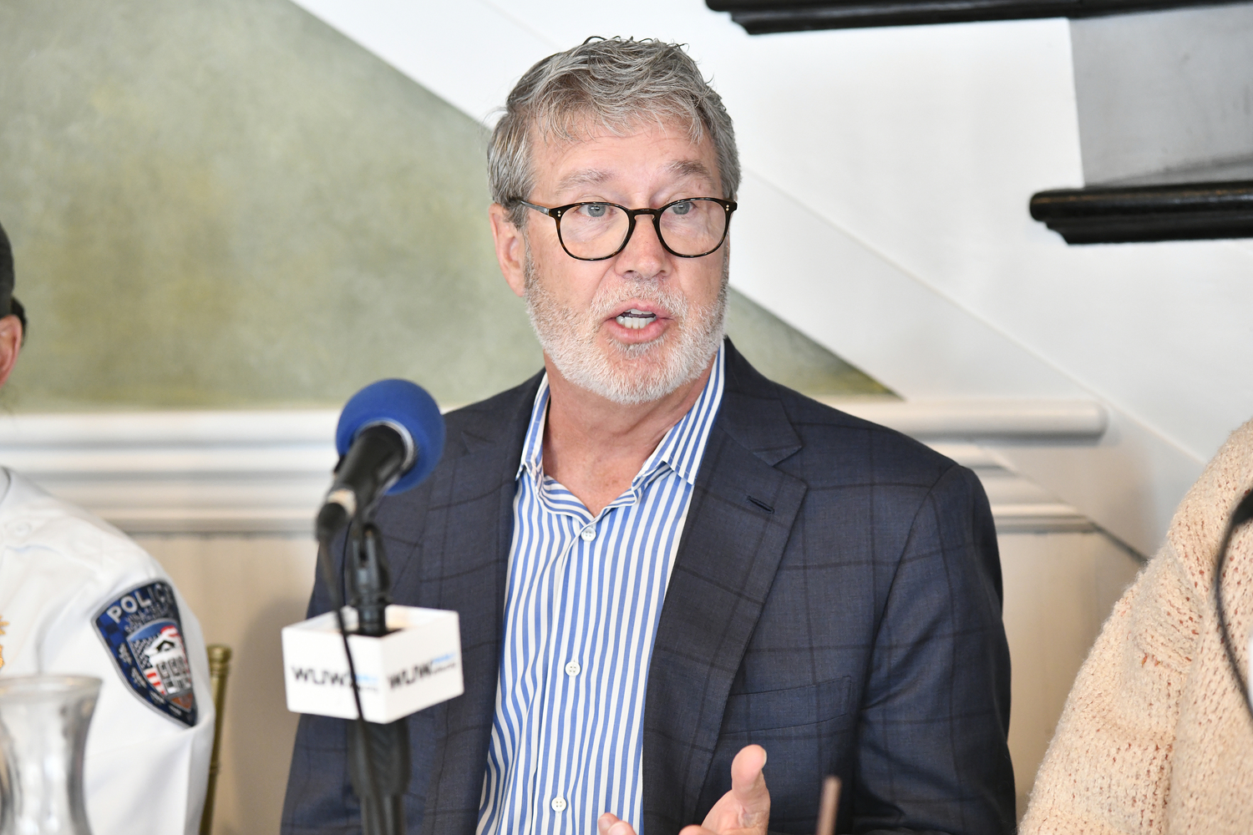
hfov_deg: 15.2
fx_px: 4698
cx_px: 626
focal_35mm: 135
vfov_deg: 10.2
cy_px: 418
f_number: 4.5
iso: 2500
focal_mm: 135
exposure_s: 1/80
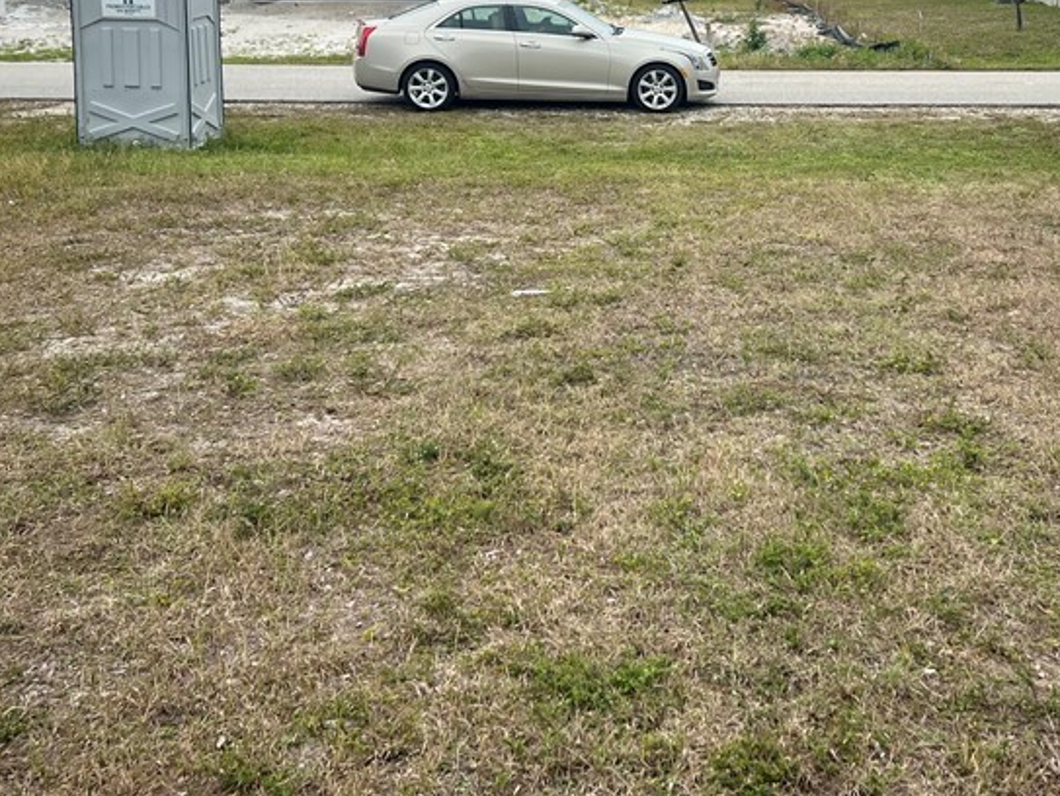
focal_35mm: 49
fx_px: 1501
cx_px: 668
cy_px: 209
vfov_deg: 29.3
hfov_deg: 38.6
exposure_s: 1/3077
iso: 50
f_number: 1.5
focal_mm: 5.7
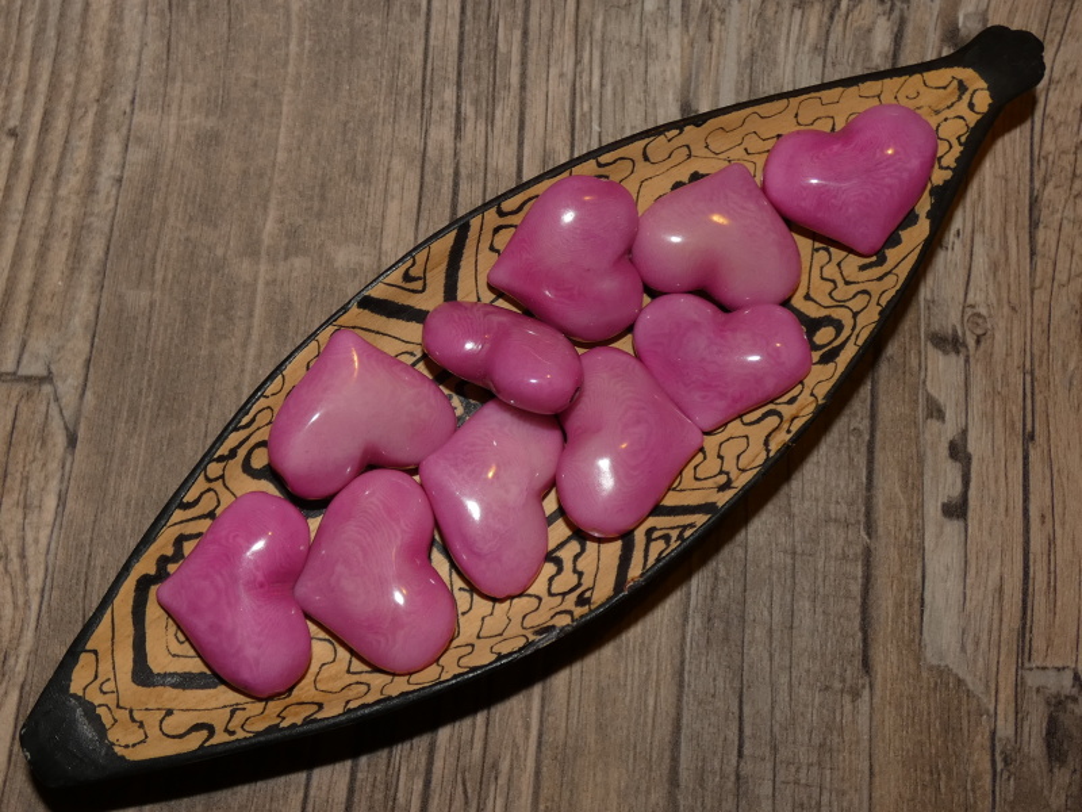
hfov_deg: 73.9
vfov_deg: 58.9
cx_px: 541
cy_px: 406
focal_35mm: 23
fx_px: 719
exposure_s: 1/60
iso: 80
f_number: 3
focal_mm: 4.1
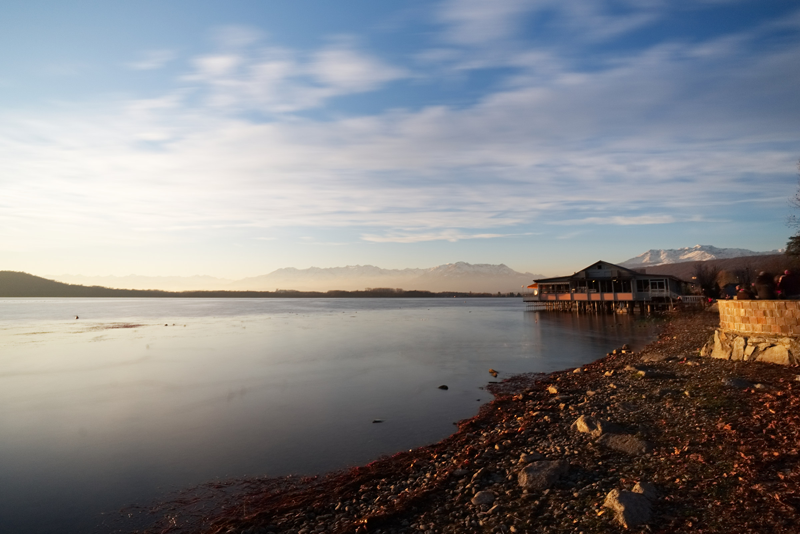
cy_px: 267
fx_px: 333
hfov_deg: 100.4
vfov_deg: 77.4
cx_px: 400
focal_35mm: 15
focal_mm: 15
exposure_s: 20
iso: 100
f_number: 8
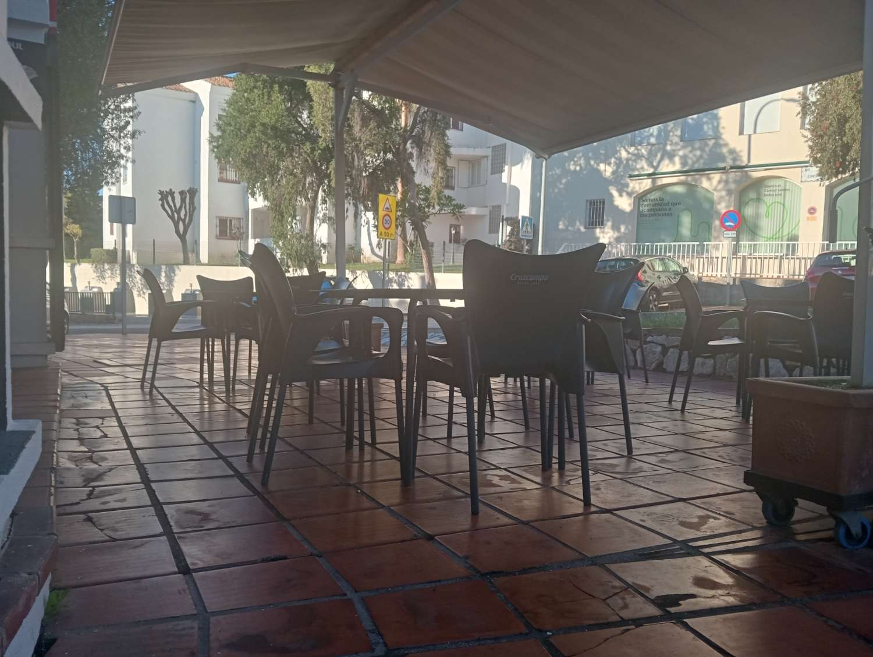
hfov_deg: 63.4
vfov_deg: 49.8
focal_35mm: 28
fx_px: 707
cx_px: 436
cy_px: 328
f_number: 1.8
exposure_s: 1/429
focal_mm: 3.98
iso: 100
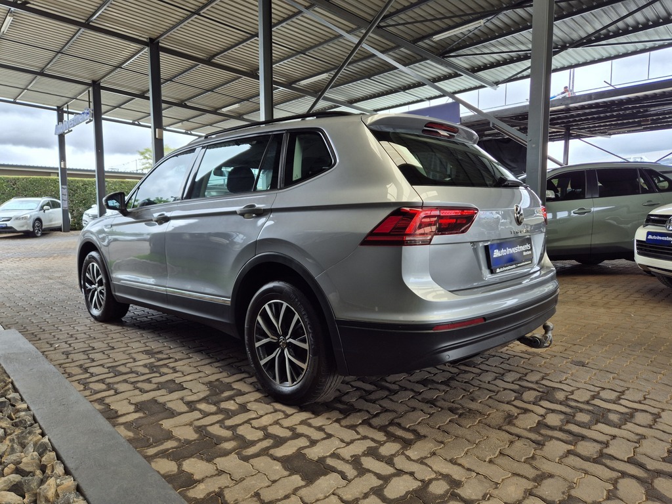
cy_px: 252
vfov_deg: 58.9
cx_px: 336
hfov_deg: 73.9
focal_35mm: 23
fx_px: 446
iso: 25
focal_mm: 5.4
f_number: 1.8
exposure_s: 1/329
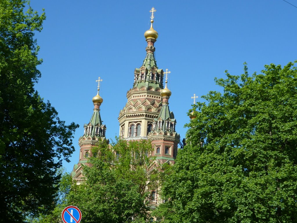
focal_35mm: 63
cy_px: 112
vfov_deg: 23.3
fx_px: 541
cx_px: 148
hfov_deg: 30.7
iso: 80
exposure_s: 1/400
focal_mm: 10.3
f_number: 4
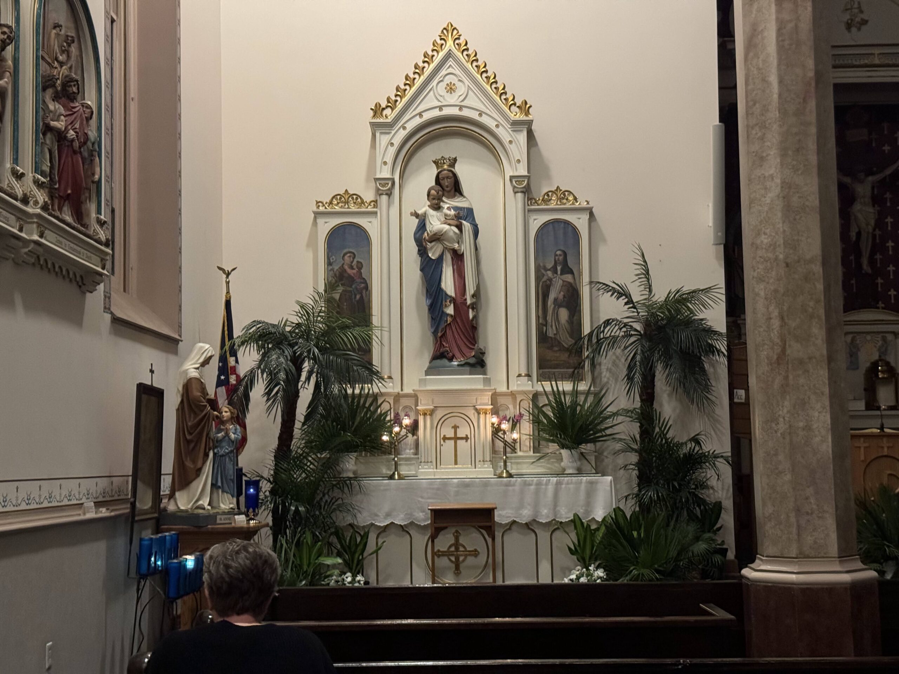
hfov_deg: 39.7
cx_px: 450
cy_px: 337
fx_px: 1247
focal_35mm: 48
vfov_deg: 30.3
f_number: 1.78
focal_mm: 6.86
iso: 640
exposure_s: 1/24
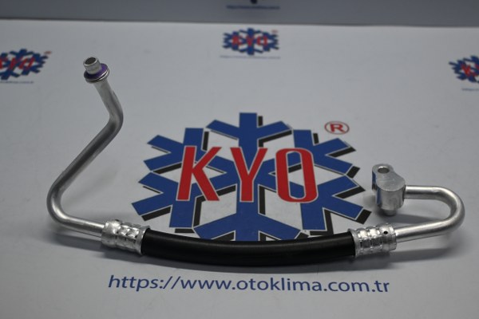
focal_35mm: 44
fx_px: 579
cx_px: 240
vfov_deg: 30.8
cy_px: 160
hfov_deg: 45.0
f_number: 4.8
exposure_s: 1/125
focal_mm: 29
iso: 450
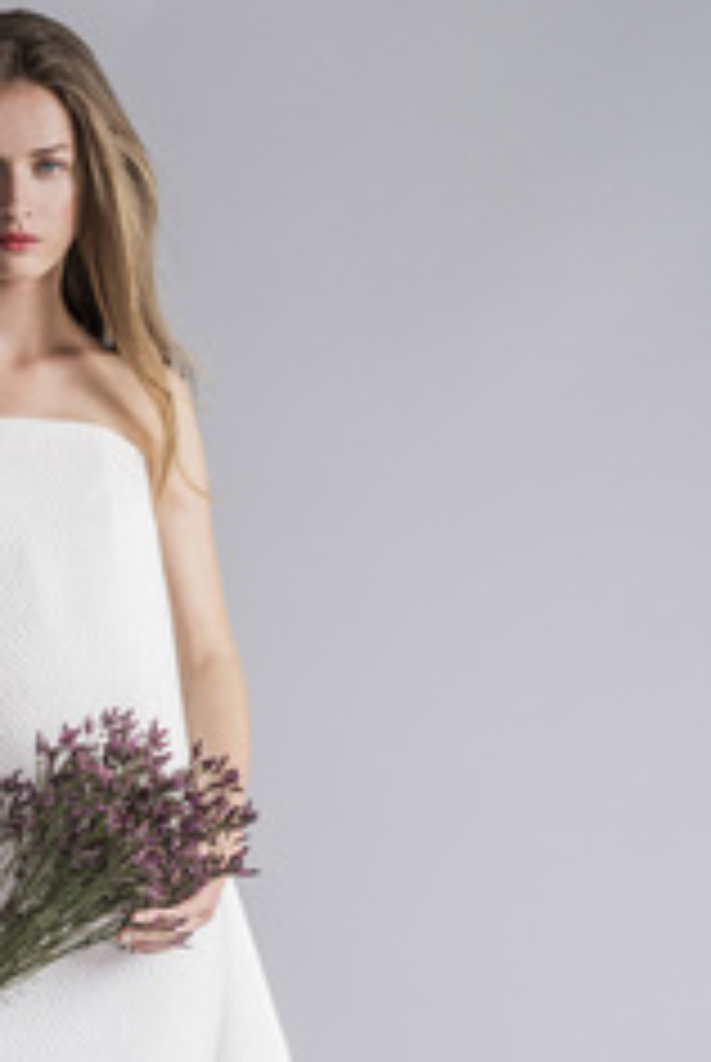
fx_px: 3131
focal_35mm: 106
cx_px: 68
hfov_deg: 12.8
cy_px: 846
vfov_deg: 19.1
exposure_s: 1/100
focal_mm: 50
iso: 80
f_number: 9
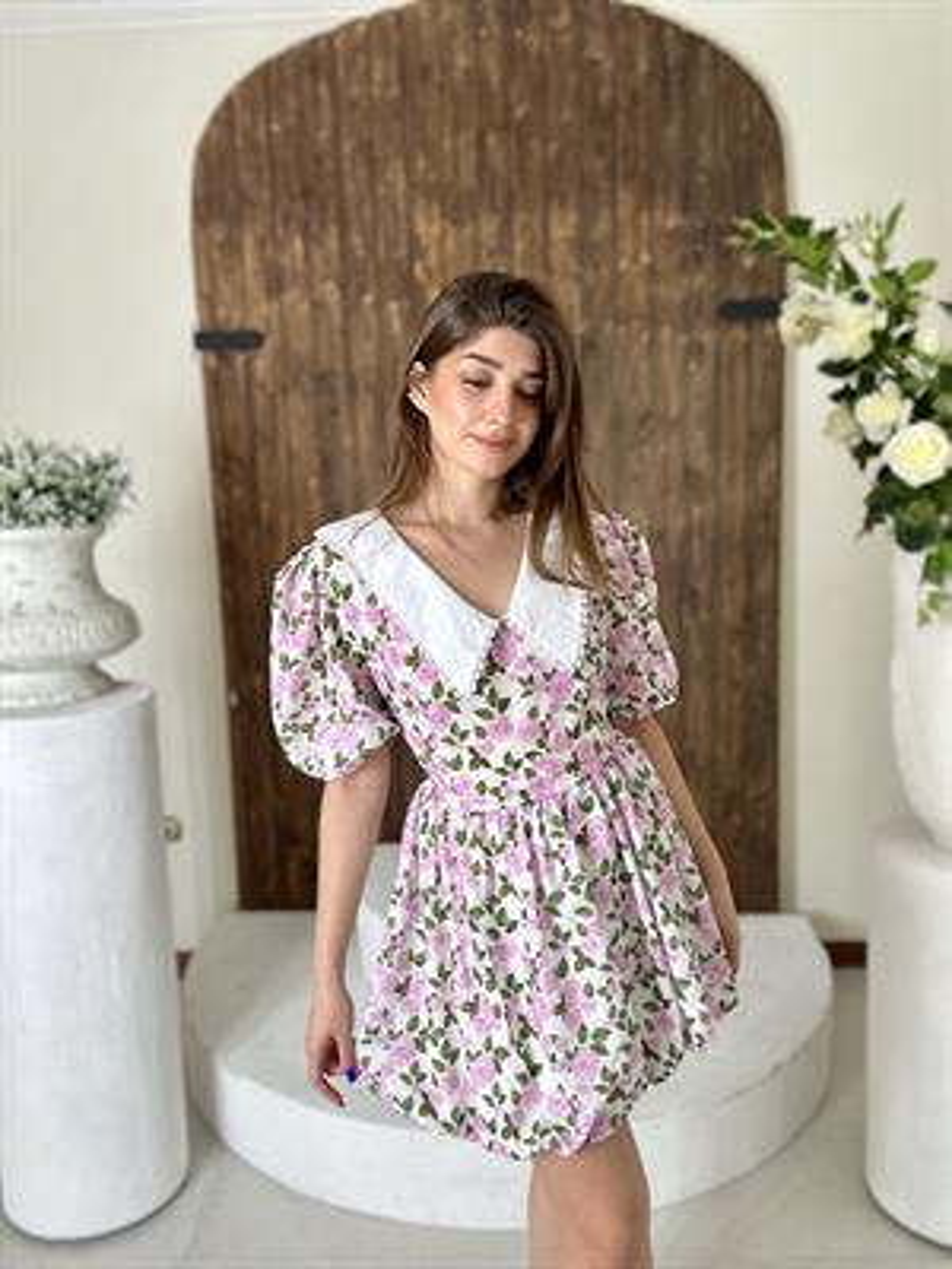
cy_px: 634
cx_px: 476
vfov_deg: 60.0
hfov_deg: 46.8
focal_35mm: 30
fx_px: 1100
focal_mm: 2.69
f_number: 1.9
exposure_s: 1/121
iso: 40
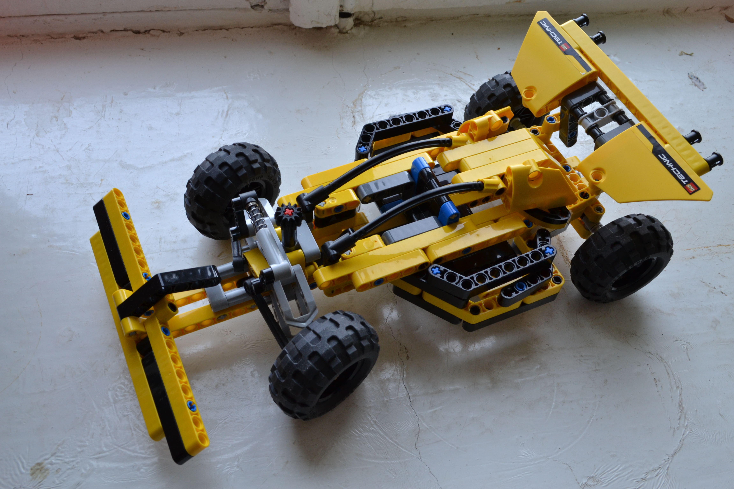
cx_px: 367
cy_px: 244
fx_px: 734
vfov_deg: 36.9
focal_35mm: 36
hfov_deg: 53.1
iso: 400
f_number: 10
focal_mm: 24
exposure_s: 1/40
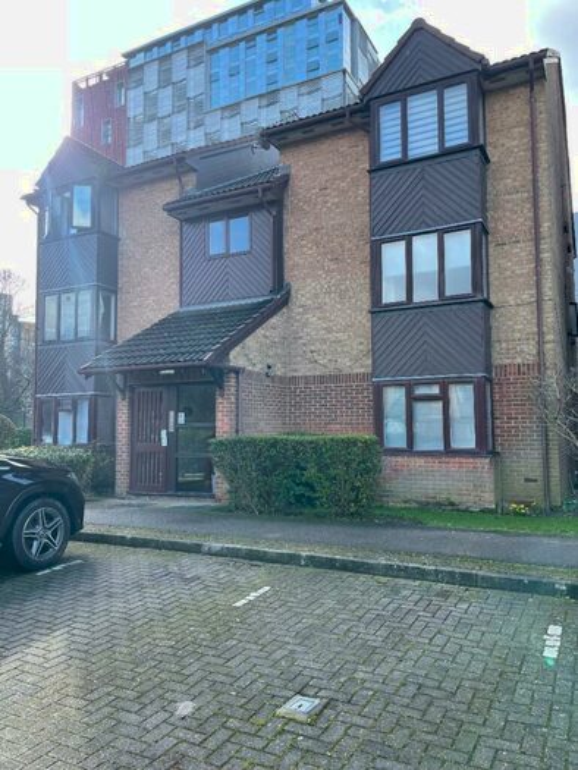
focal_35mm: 26
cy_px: 385
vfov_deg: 67.3
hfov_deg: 53.1
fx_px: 579
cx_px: 289
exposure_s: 1/491
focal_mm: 4.2
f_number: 1.6
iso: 32
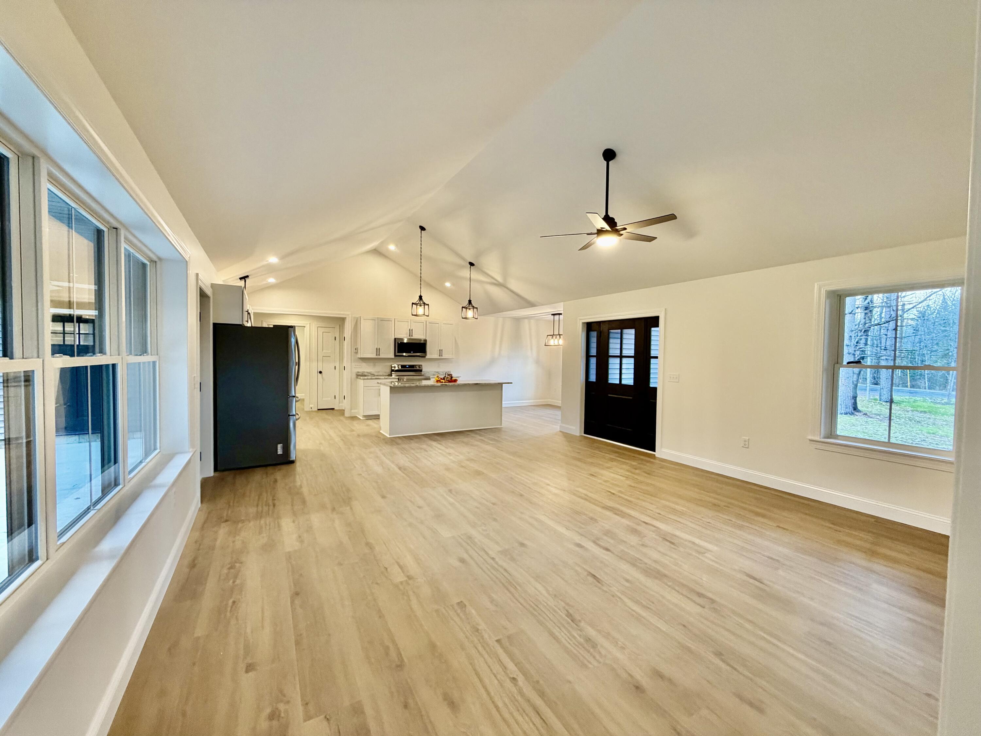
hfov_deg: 102.1
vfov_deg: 85.7
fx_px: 397
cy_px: 368
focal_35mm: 14
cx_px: 490
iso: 250
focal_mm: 2.22
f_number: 2.2
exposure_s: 1/60
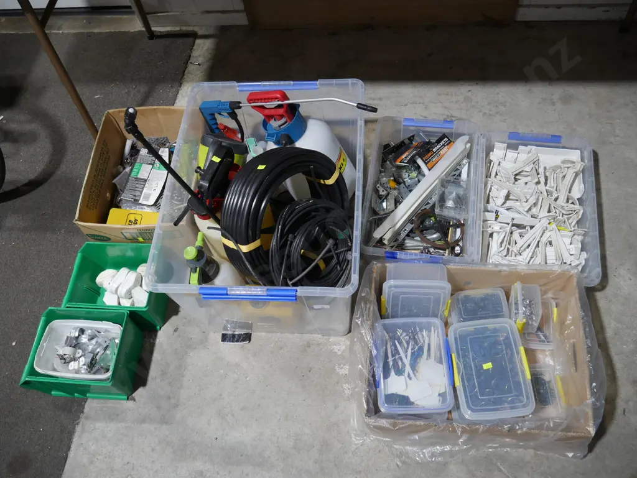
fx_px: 552
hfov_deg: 59.9
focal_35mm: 30
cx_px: 318
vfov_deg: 46.8
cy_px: 239
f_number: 3.6
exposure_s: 1/60
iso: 250
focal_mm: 15
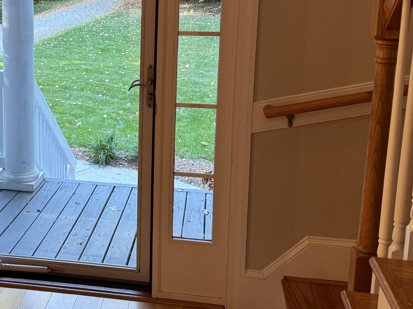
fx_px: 668
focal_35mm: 56
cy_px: 92
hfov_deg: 33.3
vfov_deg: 25.9
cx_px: 76
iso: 200
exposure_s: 1/60
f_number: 1.78
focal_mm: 6.76
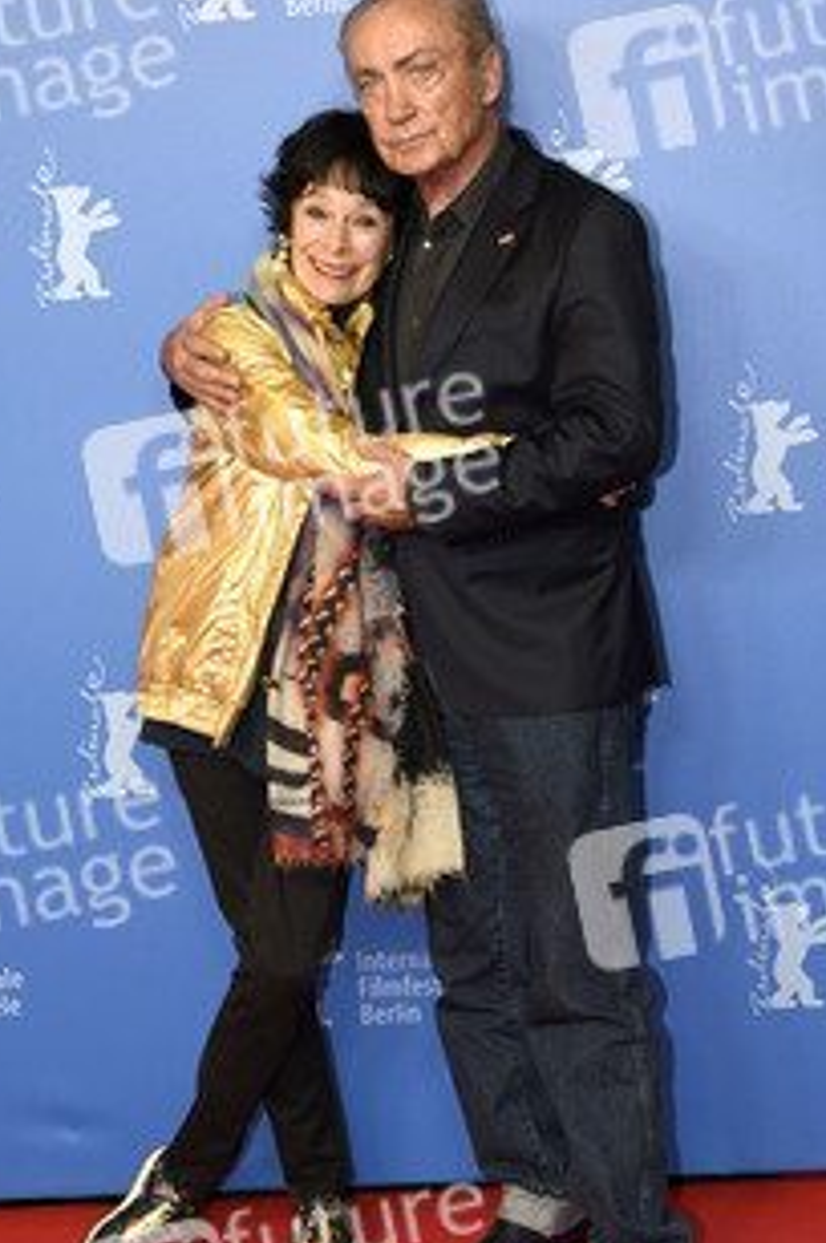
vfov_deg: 27.7
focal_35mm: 73
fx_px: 2518
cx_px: 409
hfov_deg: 18.6
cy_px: 672
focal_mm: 56
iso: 1000
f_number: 4.5
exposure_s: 1/400
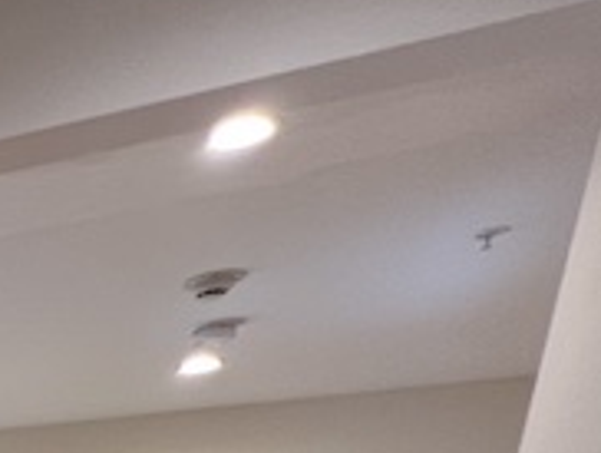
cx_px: -644
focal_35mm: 57
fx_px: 991
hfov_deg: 18.5
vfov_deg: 17.3
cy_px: 942
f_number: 1.8
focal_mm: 1.57
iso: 250
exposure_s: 1/120
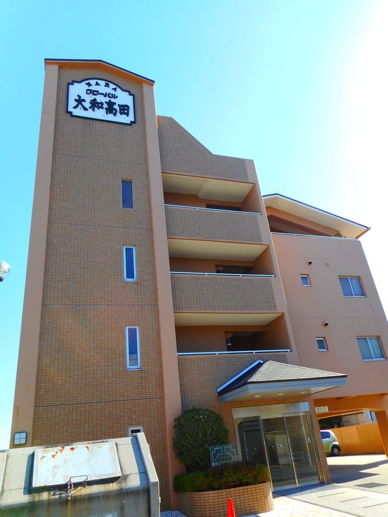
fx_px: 374
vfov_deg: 69.4
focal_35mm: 25
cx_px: 194
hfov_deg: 54.9
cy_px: 258
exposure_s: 1/320
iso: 80
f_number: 3.7
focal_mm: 4.5
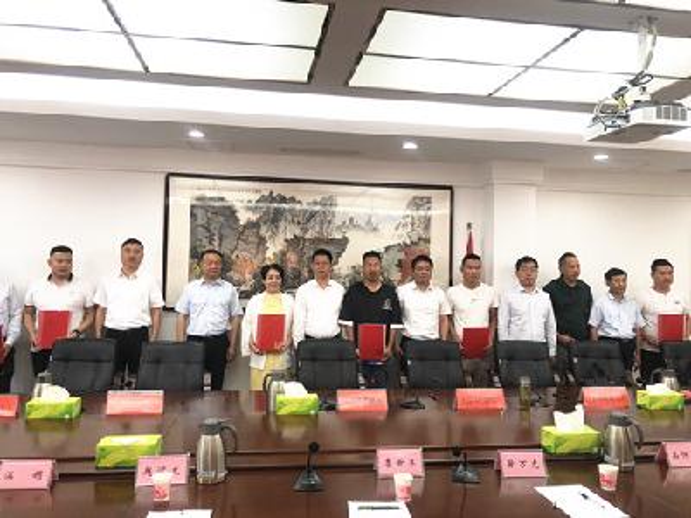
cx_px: 346
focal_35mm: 28
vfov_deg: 49.7
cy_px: 259
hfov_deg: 63.4
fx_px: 559
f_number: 1.8
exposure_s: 1/33
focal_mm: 4
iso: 25
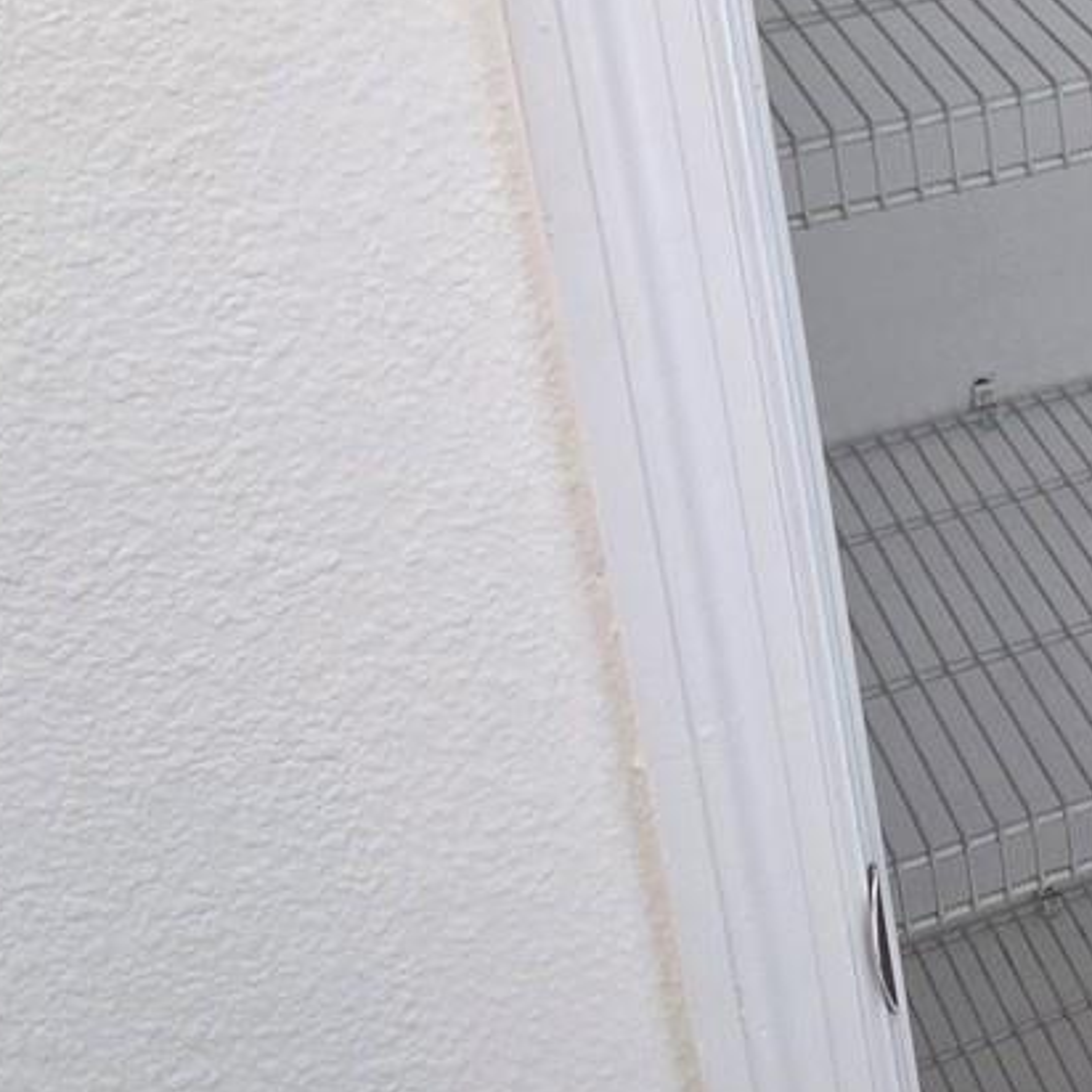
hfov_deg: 19.7
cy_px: -42
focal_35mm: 79
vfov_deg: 21.1
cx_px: 1529
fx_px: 2820
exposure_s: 1/120
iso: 400
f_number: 1.8
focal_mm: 5.4
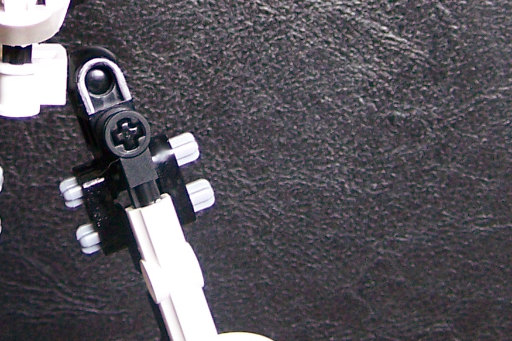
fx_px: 1820
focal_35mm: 128
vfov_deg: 10.6
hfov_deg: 15.9
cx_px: 94
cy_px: -32
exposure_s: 1/8
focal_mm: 6.3
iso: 160
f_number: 2.8
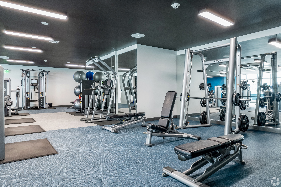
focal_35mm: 22
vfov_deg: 57.2
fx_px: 172
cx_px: 140
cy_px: 94
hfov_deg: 78.6
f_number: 2.8
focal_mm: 8.38
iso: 100
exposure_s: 1/15
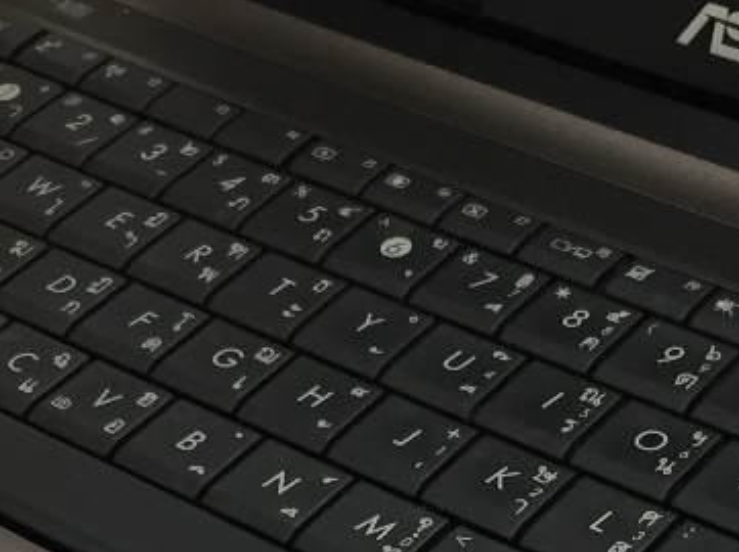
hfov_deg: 18.7
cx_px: 485
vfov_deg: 13.2
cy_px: 870
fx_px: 2239
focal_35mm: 105
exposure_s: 1/33
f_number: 2.2
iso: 80
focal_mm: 4.15
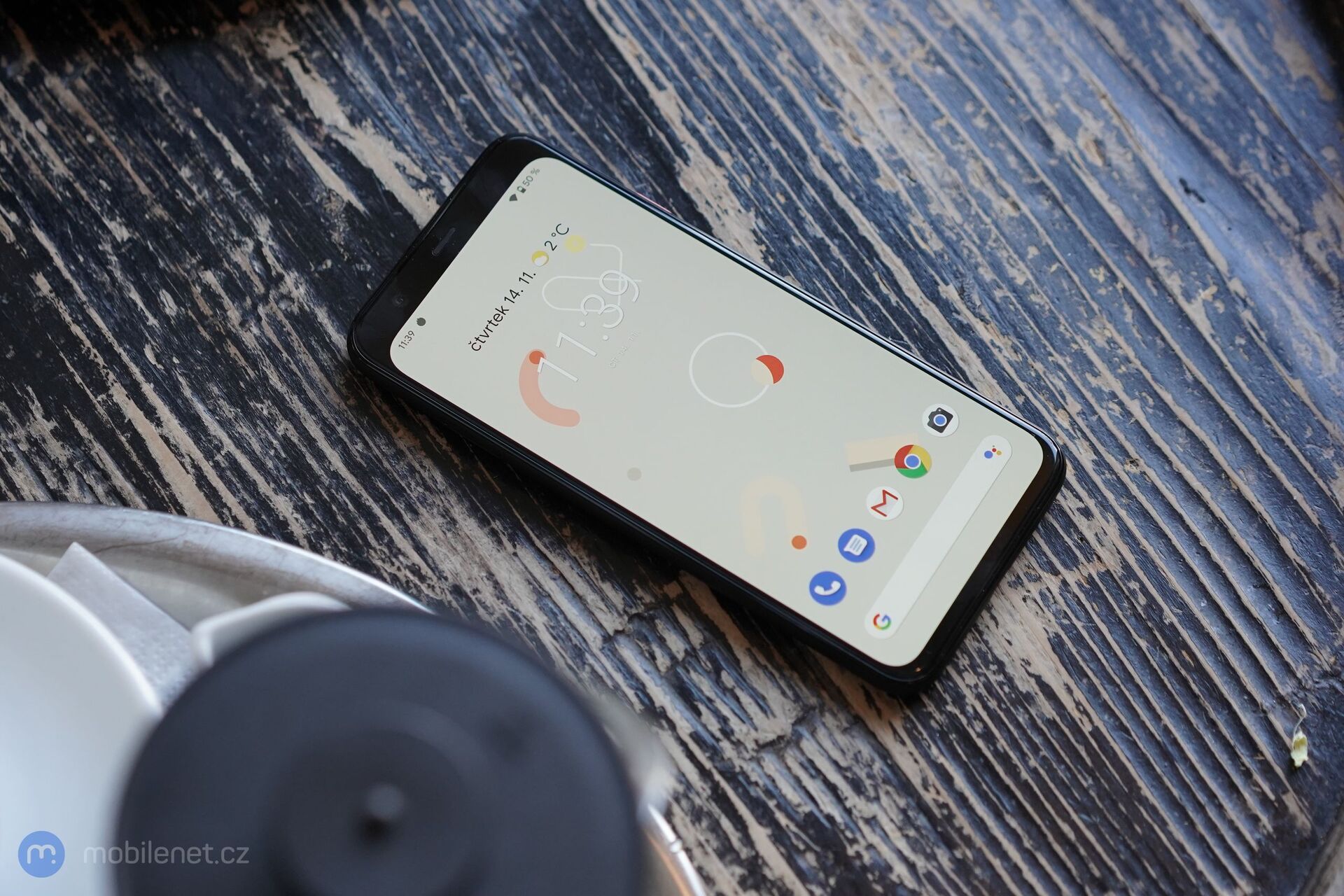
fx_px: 2053
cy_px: 448
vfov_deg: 24.6
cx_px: 672
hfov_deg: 36.2
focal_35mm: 55
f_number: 3.5
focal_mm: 55
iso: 1250
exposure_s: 1/250
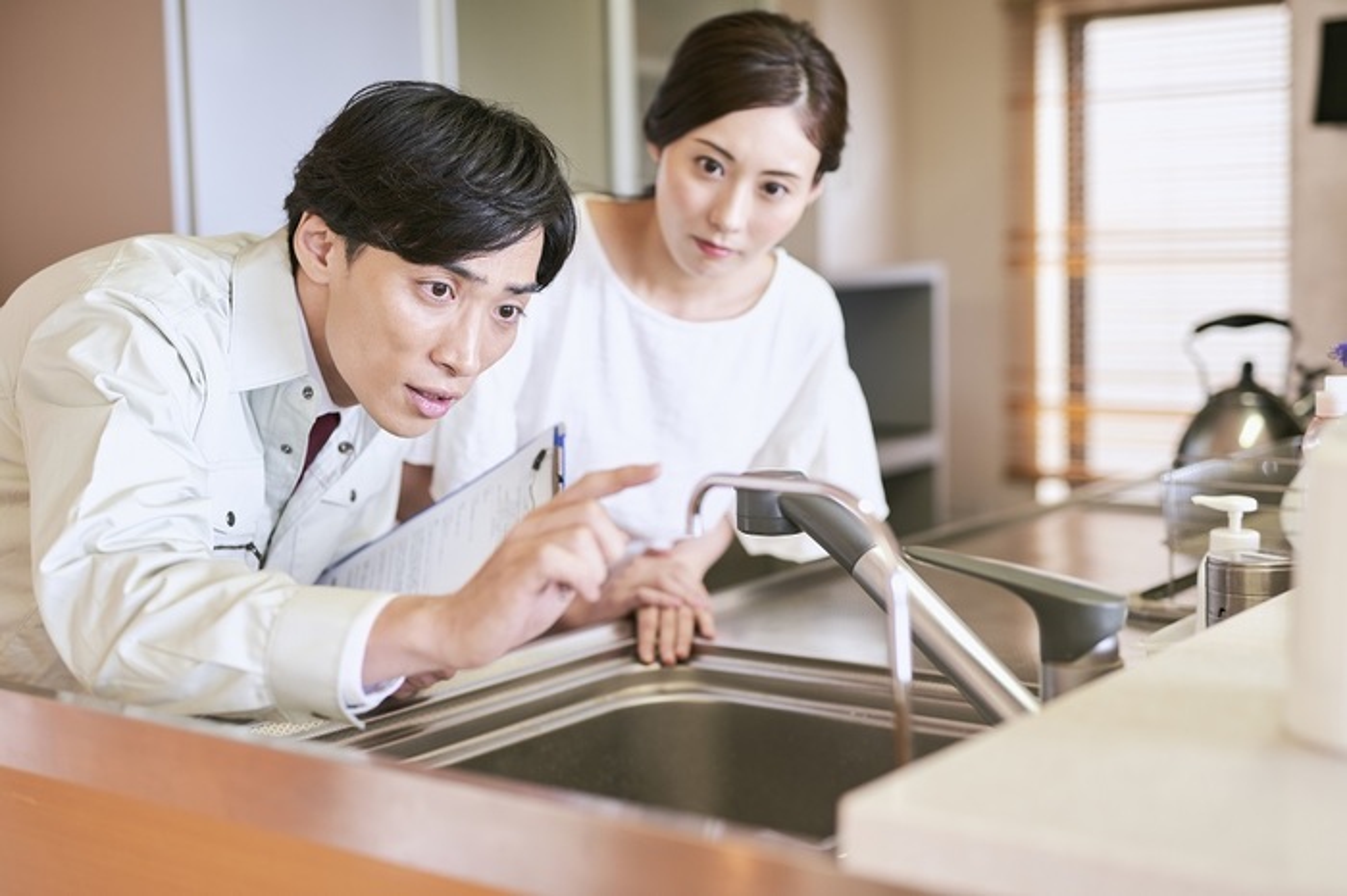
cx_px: 674
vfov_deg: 27.0
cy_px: 448
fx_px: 1870
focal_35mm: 50
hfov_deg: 39.6
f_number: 2
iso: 250
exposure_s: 1/60
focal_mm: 50
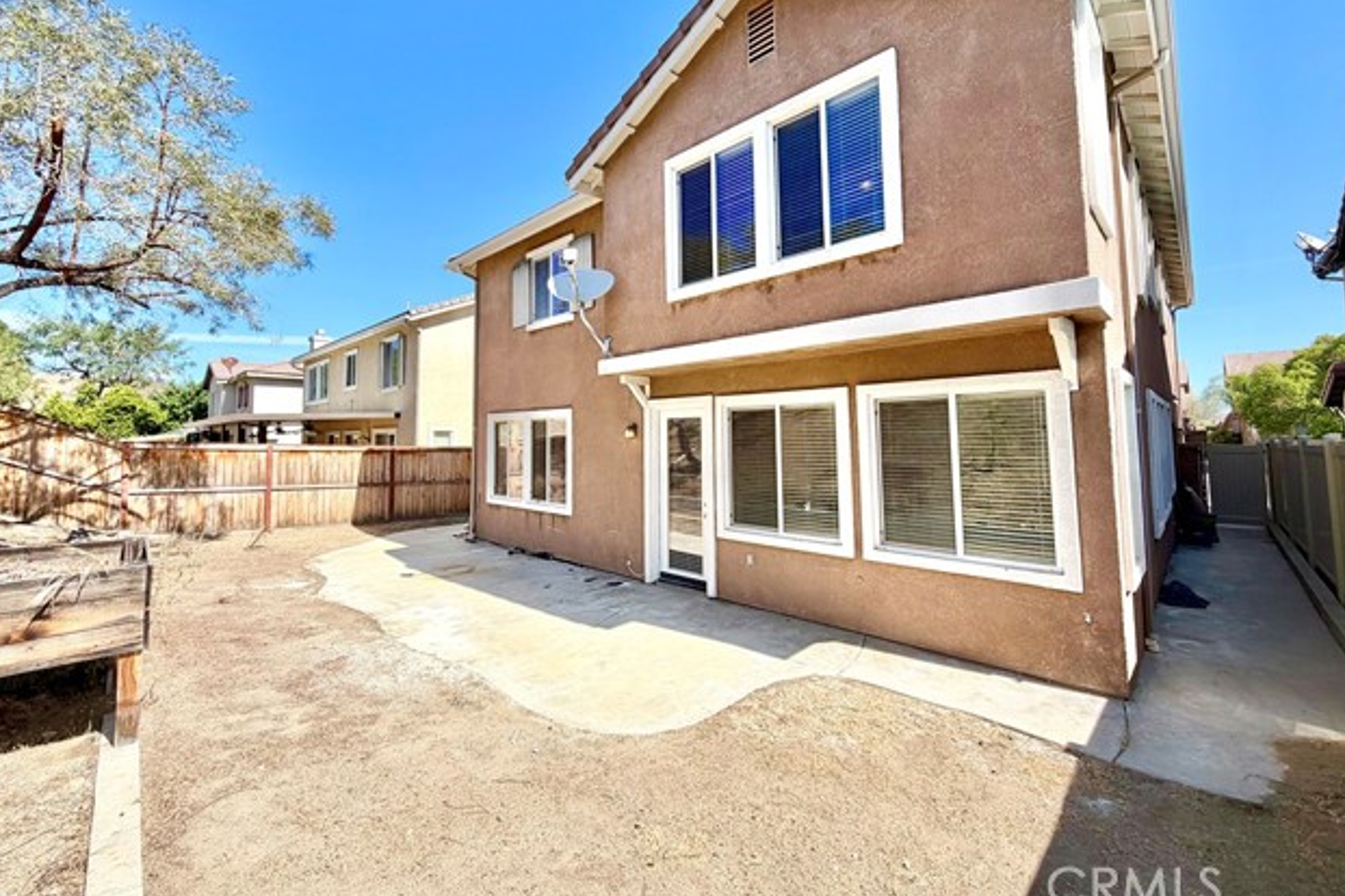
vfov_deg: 77.1
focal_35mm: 15
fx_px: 560
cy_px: 398
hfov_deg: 100.4
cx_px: 669
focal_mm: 2.22
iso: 25
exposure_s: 1/770
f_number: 2.2
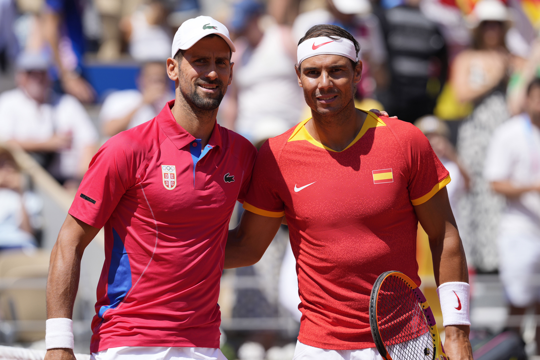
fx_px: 4500
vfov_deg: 4.6
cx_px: 270
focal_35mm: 300
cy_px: 180
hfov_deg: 6.9
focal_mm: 300
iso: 100
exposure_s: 1/1000
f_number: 4
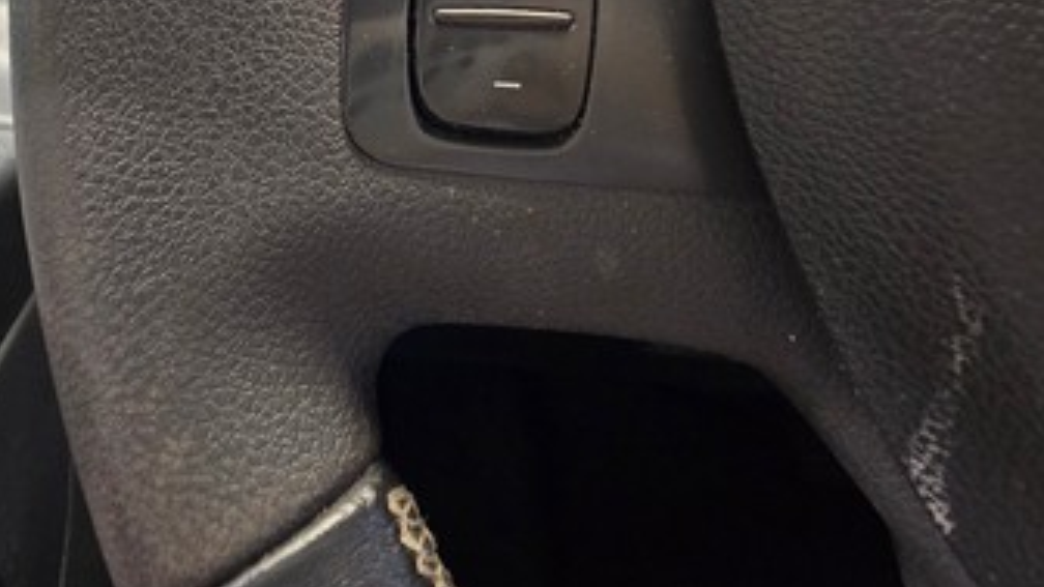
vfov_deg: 36.9
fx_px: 747
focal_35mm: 27
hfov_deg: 68.5
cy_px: -40
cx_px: 379
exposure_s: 1/50
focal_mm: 2.2
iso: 320
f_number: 2.2
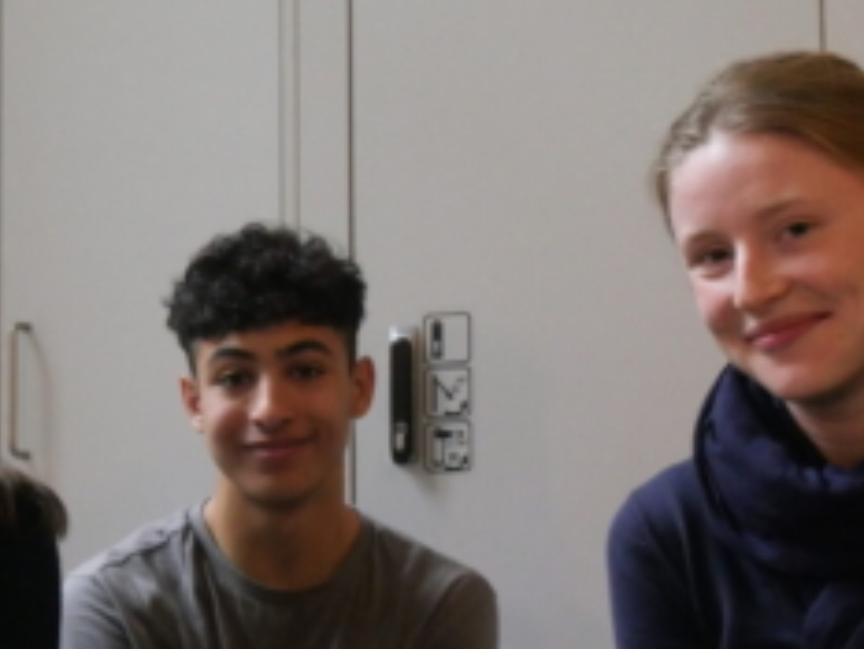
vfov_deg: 16.8
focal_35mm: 88
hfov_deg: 22.1
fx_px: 2198
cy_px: 414
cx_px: 271
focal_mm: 19
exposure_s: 1/40
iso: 3200
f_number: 5.6
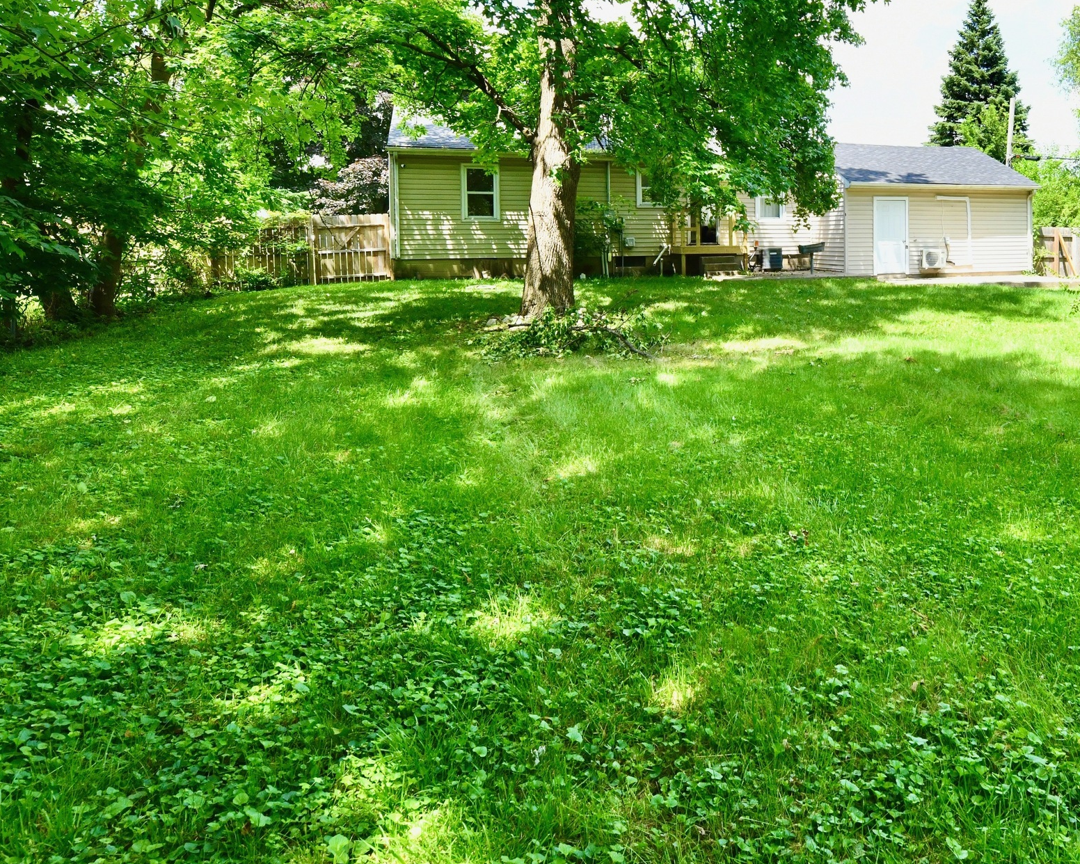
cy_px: 262
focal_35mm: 26
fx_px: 831
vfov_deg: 53.4
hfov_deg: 61.7
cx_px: 832
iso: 800
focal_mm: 14
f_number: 9
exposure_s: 1/320
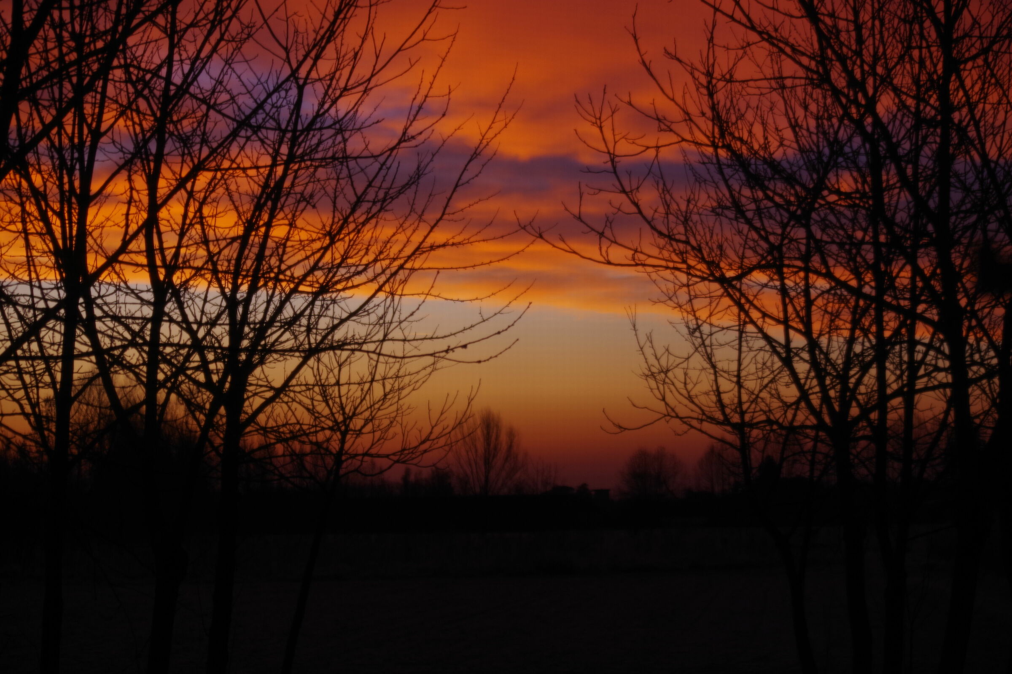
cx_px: 506
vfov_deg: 16.7
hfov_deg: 24.8
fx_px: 2305
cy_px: 337
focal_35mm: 82
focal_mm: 55
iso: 200
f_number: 4.5
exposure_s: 1/100
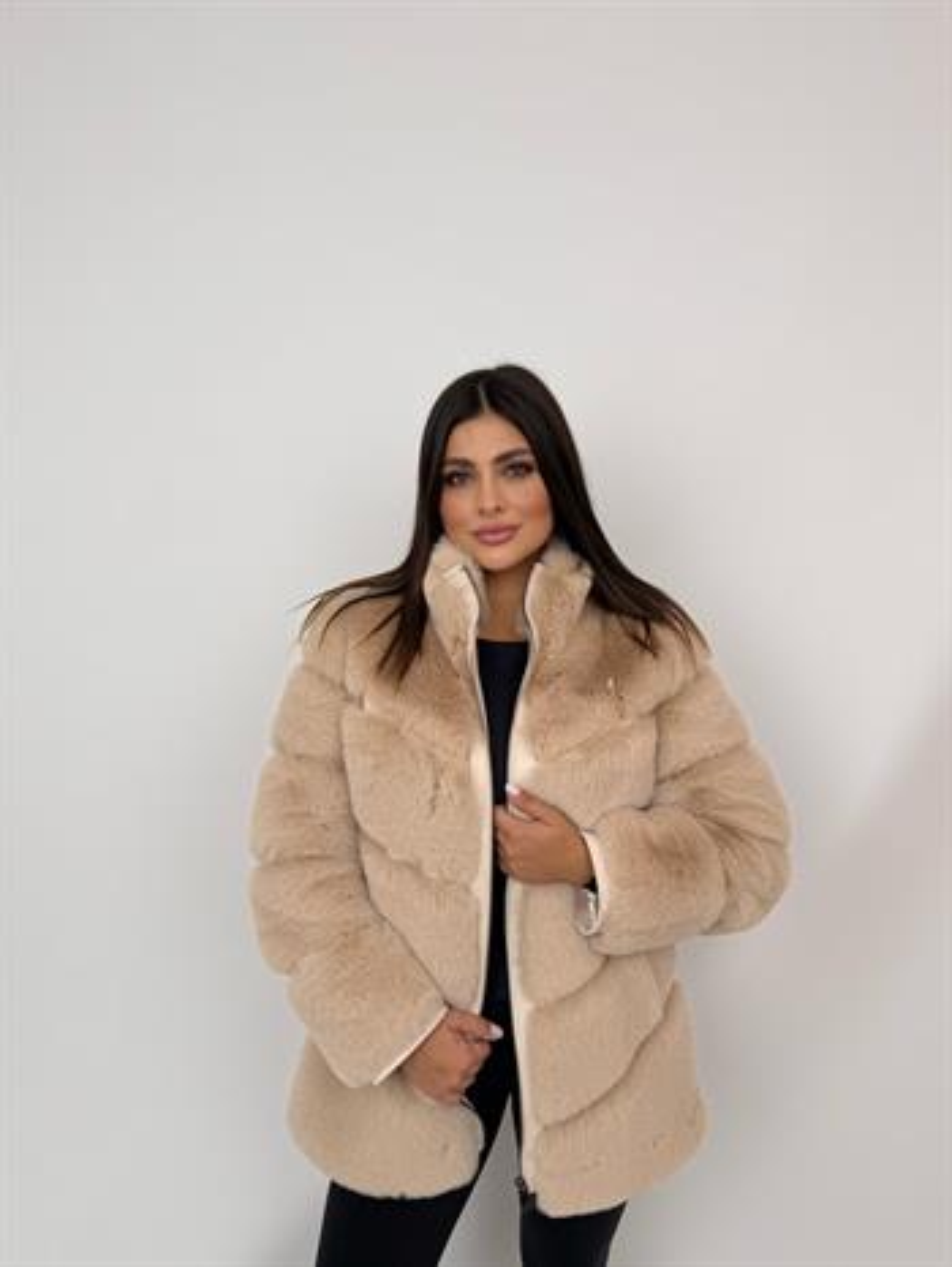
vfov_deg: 71.6
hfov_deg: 56.9
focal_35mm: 24
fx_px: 879
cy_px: 634
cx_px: 476
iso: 80
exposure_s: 1/488
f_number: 1.78
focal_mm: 6.76
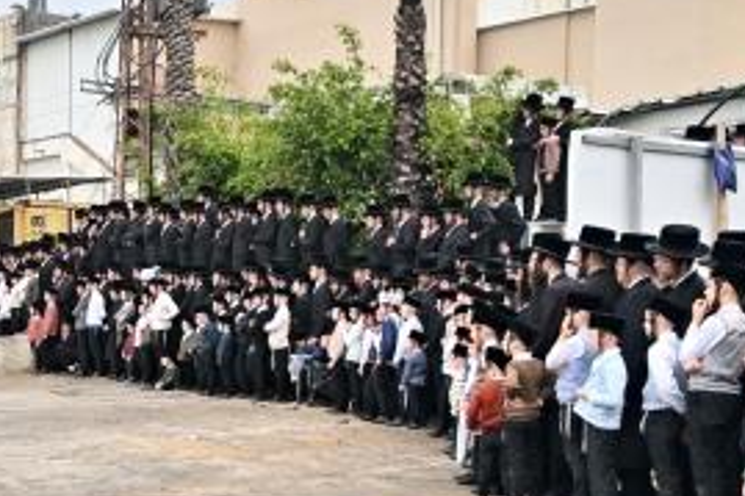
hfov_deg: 33.2
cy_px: 327
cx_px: 72
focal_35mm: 57
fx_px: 1179
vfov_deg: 23.7
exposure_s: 1/1000
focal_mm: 10
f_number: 2.8
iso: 100
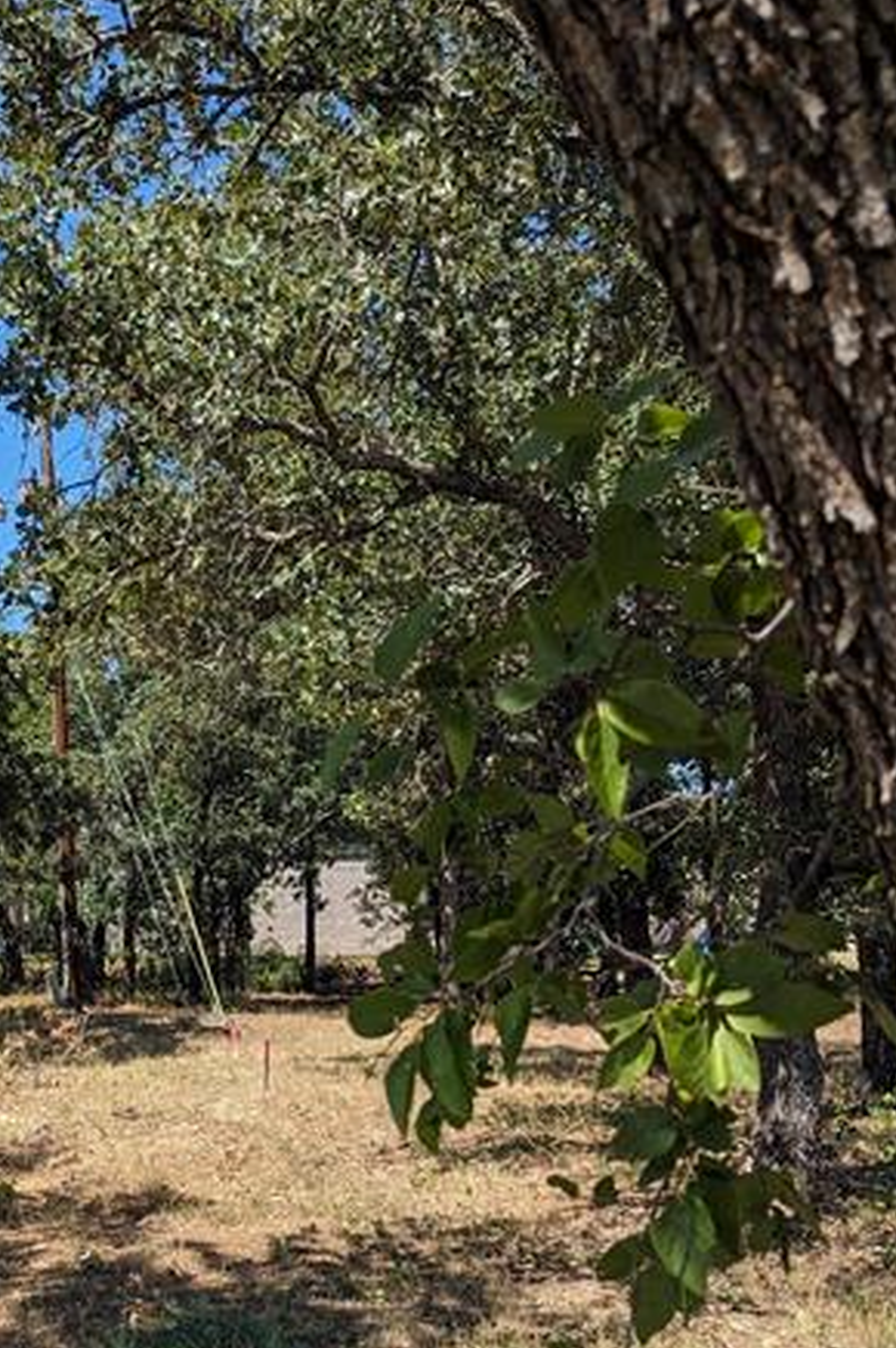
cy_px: 1104
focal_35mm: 44
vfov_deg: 42.3
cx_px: 241
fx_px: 1645
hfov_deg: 30.0
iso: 42
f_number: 1.85
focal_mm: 6.81
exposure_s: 1/976
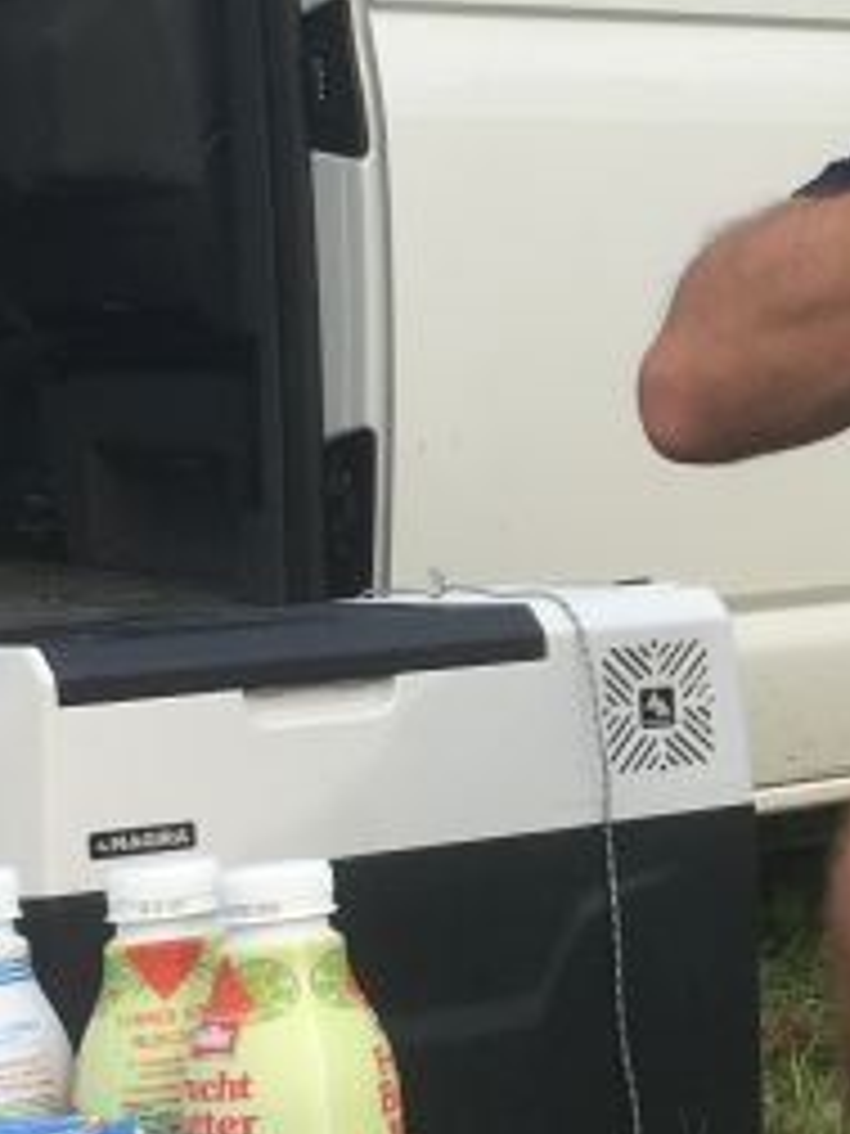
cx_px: 1435
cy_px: 304
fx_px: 4027
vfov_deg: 16.0
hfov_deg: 11.3
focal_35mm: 123
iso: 25
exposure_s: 1/481
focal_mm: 4.15
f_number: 2.2
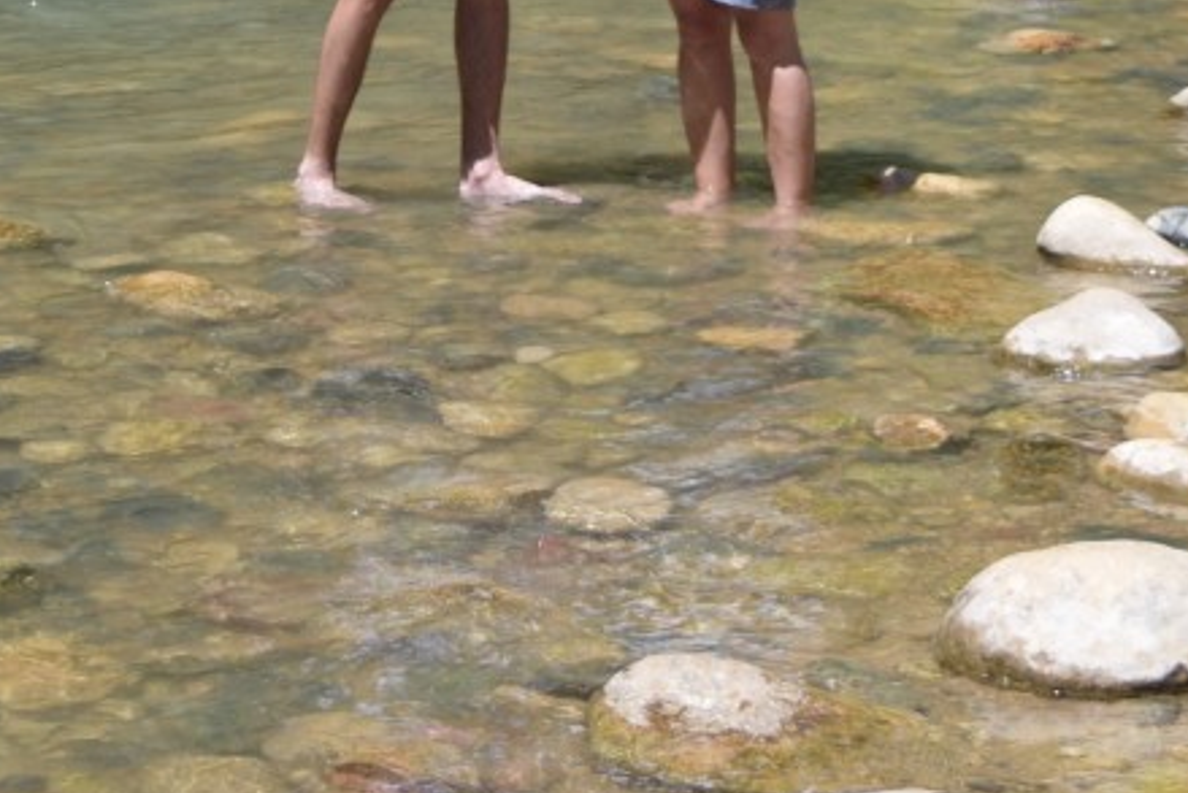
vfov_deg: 11.0
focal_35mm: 120
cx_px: 503
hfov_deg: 17.0
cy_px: -395
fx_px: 3961
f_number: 4
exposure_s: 1/1250
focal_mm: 26
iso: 200
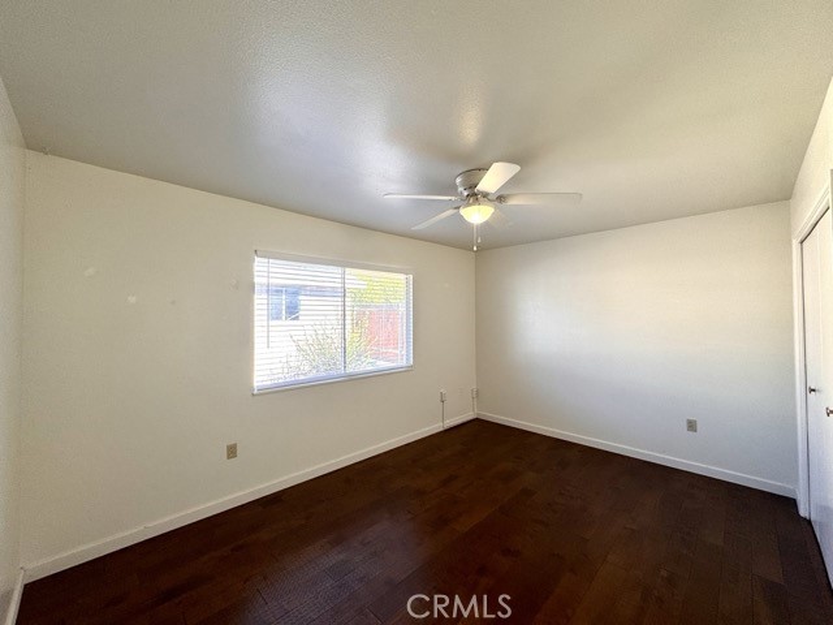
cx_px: 416
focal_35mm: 14
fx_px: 337
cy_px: 312
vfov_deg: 85.7
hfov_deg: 102.1
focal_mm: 2.22
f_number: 2.2
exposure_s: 1/120
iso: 64
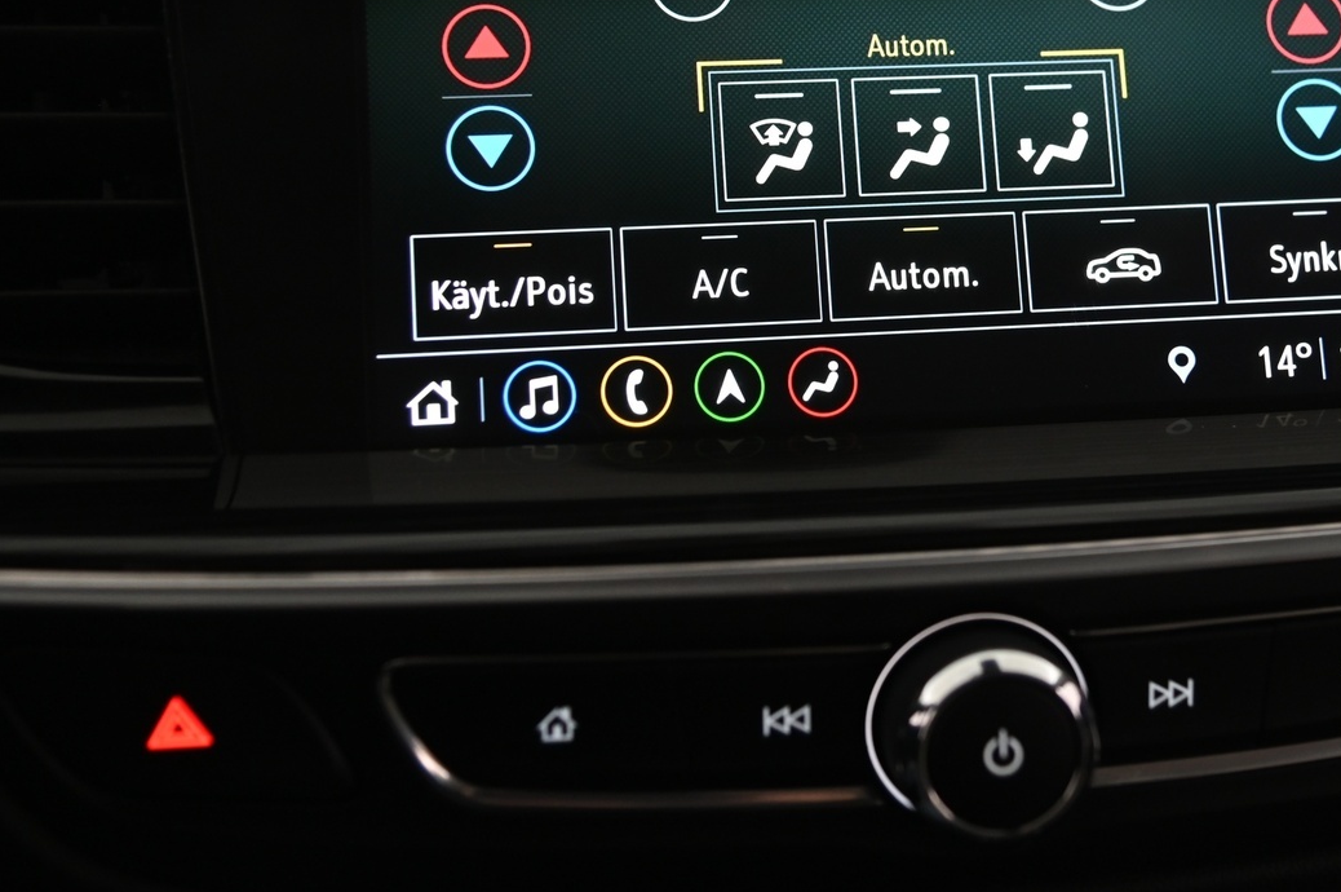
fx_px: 2679
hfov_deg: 28.0
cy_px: 237
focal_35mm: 72
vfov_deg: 18.8
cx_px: 858
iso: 2000
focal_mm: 46
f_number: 4
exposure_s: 1/50
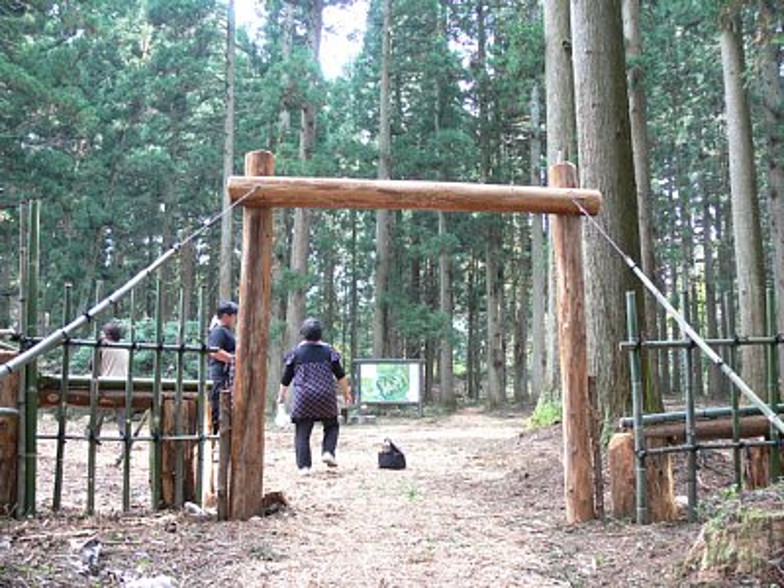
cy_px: 294
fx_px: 793
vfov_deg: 40.7
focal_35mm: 35
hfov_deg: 52.6
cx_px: 392
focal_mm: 7.4
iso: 80
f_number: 2.8
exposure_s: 1/30
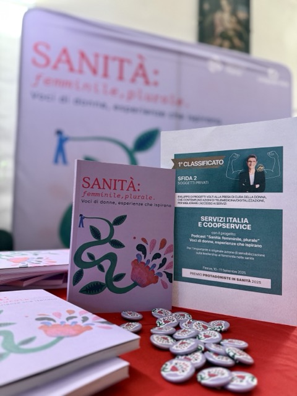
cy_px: 198
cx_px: 148
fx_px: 275
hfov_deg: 56.8
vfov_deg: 71.6
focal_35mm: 24
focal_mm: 6.76
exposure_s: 1/50
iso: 320
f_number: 1.78
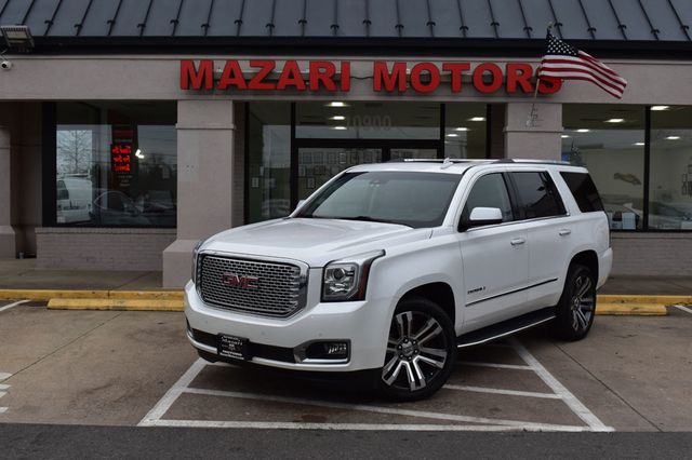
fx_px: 778
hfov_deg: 47.9
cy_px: 230
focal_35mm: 40
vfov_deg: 33.0
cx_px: 346
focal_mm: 27
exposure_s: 1/125
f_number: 9
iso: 400
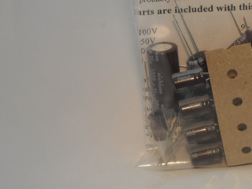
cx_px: 253
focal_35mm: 140
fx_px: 1019
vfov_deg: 10.4
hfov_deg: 13.9
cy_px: -29
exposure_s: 1/30
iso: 80
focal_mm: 10.5
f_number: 5.1
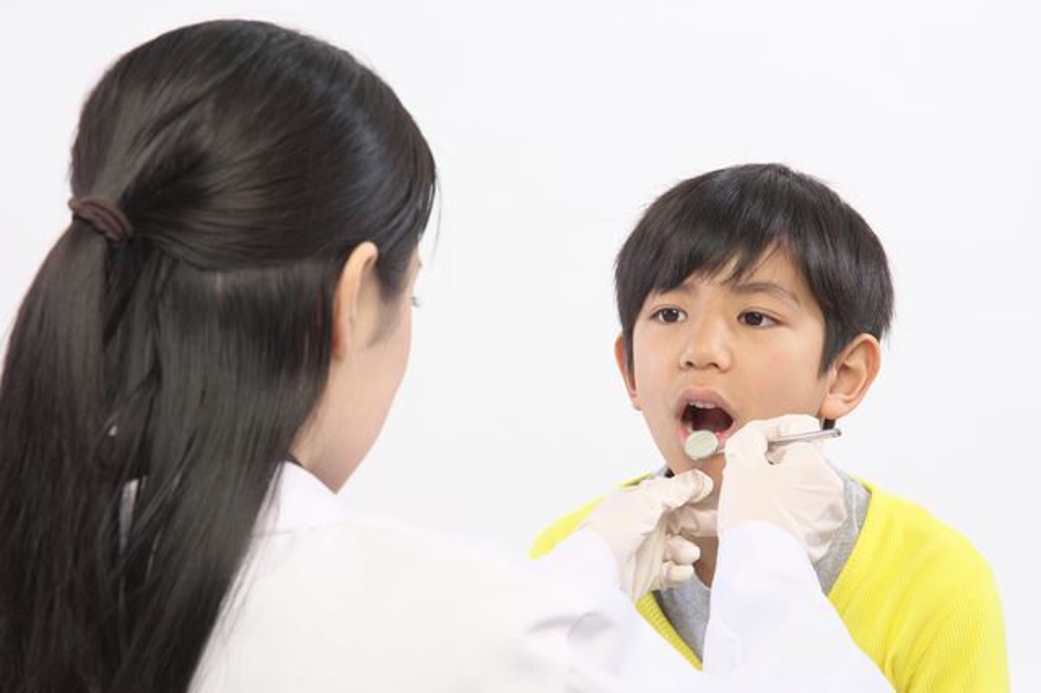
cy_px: 346
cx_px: 520
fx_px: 2861
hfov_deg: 20.6
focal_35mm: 99
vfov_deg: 13.8
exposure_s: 1/90
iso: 100
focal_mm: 66
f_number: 9.5
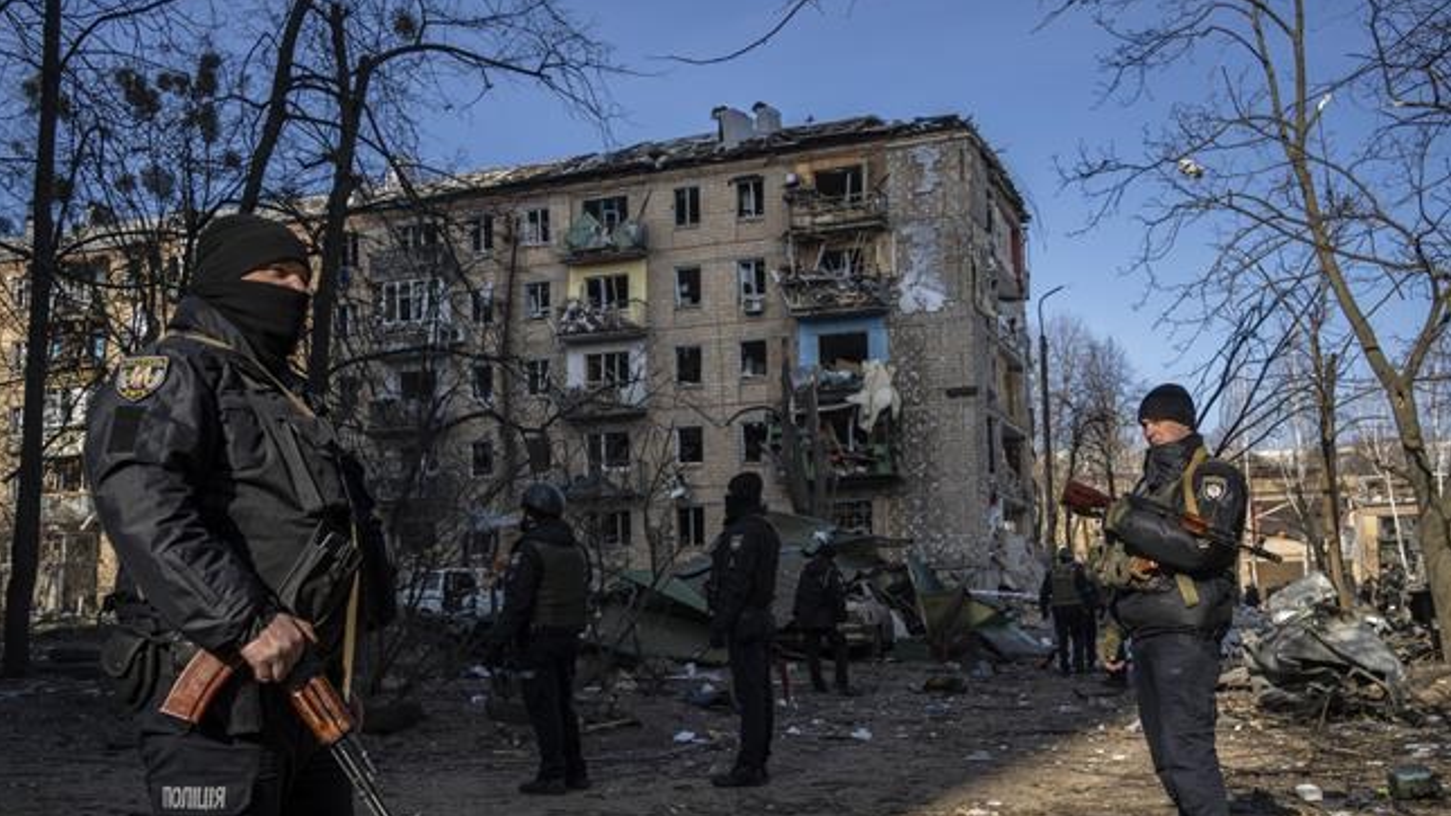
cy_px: 481
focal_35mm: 37
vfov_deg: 31.9
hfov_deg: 54.0
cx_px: 721
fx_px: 1423
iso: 100
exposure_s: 1/200
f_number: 6.3
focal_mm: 35
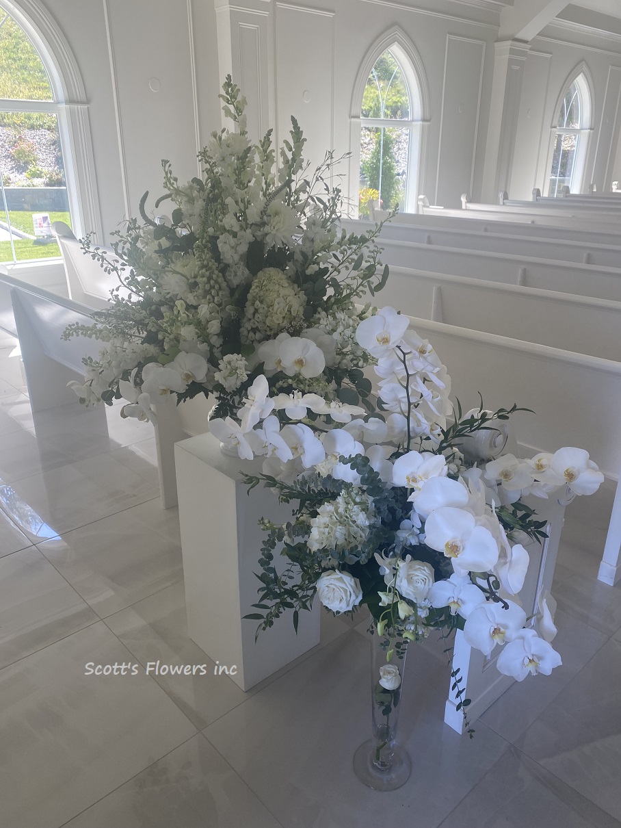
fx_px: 622
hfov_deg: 53.1
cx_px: 310
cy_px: 414
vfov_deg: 67.3
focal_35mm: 26
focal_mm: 4.25
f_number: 1.8
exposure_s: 1/121
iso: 32
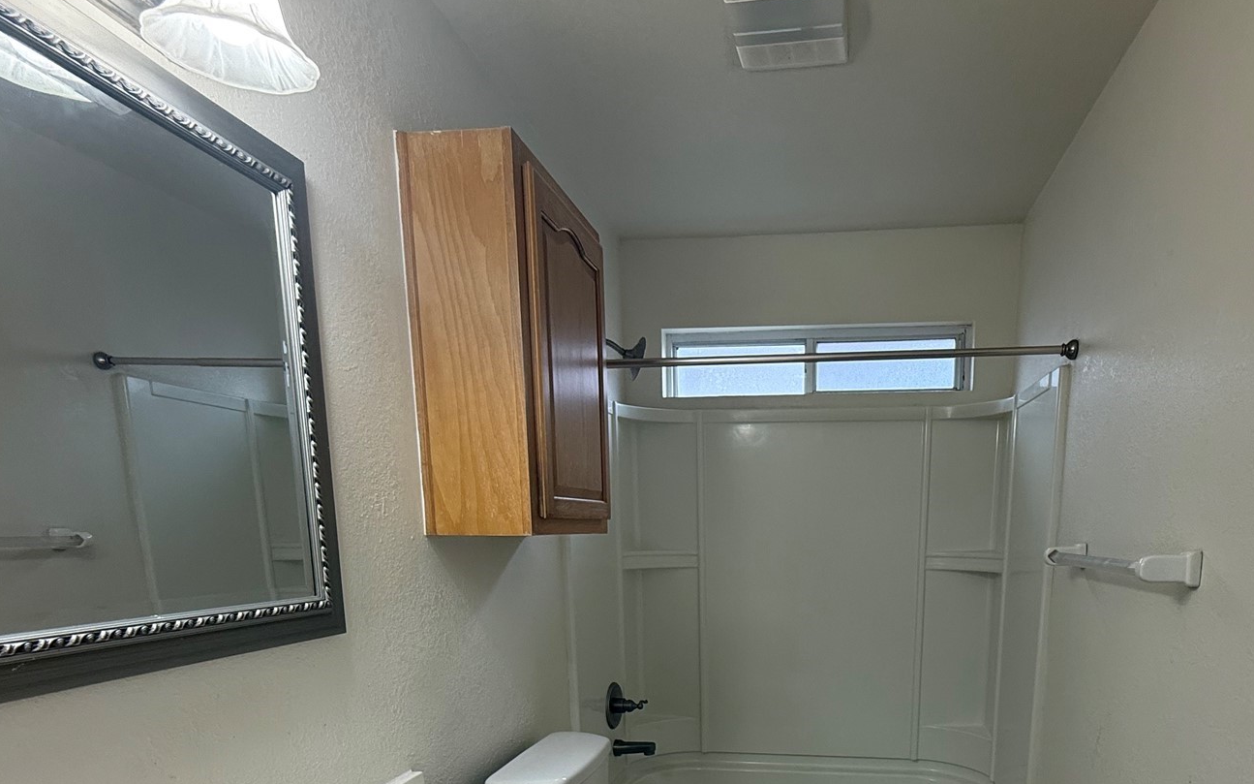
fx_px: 752
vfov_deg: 50.3
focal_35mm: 22
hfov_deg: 78.7
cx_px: 755
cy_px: 670
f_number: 2.2
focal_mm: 2.22
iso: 125
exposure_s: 1/120
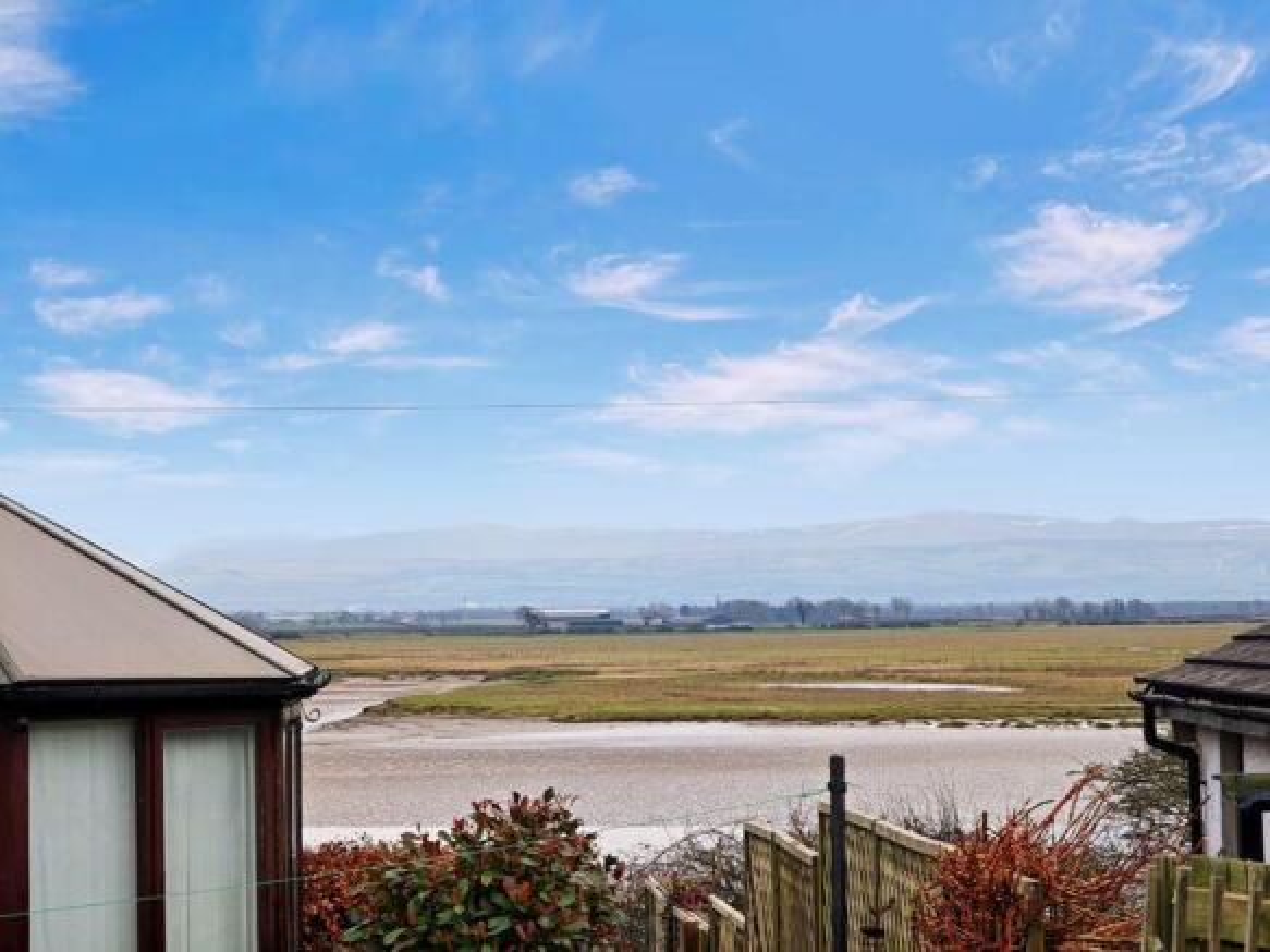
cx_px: 635
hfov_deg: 16.4
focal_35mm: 120
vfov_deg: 12.3
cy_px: 476
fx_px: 4402
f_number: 2.5
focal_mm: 19.4
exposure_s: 1/100
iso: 80
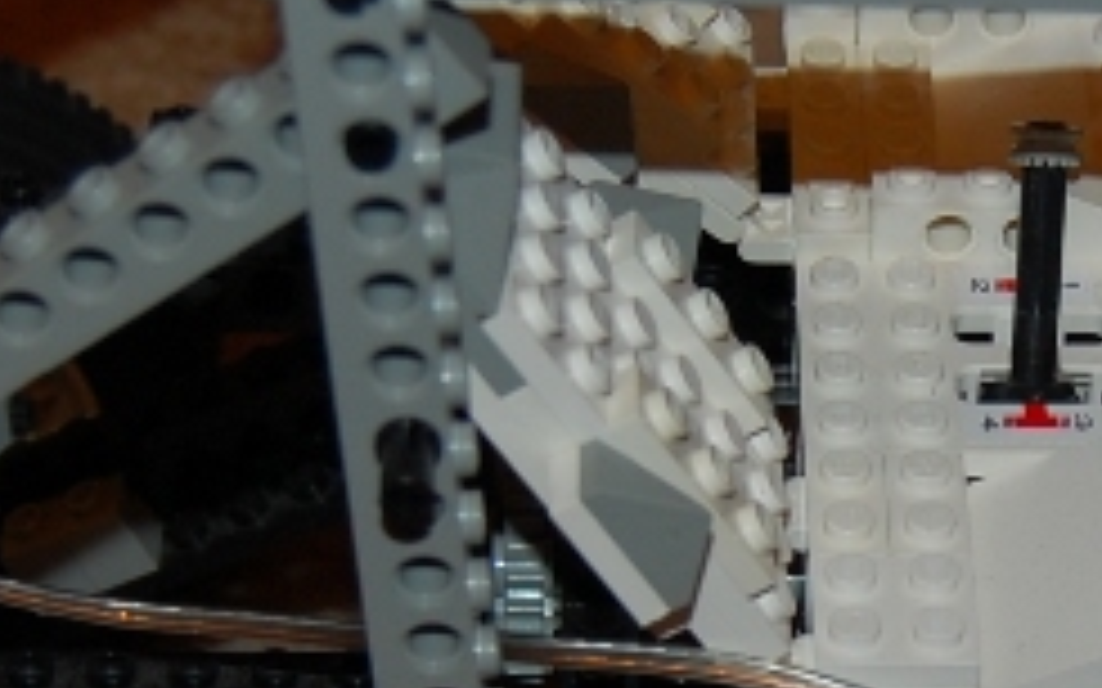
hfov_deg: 12.2
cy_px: 612
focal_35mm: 171
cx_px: 1005
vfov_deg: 7.6
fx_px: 5134
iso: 200
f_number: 4
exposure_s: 1/60
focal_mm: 26
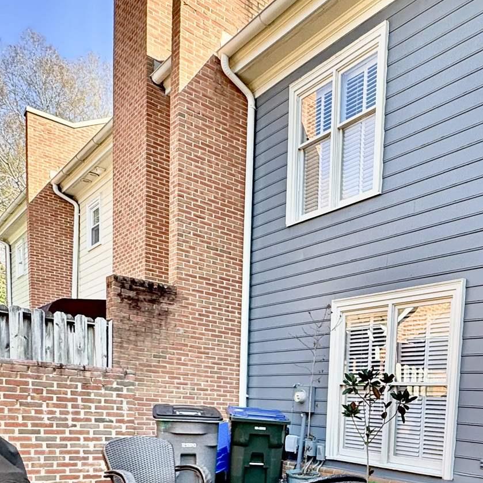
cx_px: 405
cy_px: 465
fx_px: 537
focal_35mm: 34
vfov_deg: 42.8
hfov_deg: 45.3
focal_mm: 2.22
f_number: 2.2
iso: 40
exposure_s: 1/192
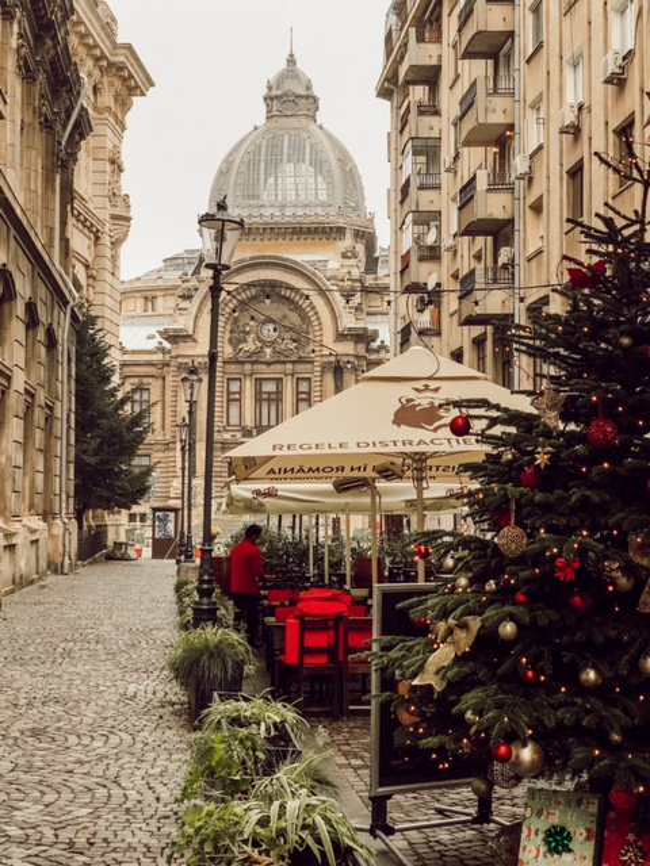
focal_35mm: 52
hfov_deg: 28.0
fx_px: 1302
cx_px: 325
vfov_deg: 36.8
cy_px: 433
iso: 16
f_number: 2.4
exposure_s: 1/110
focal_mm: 6
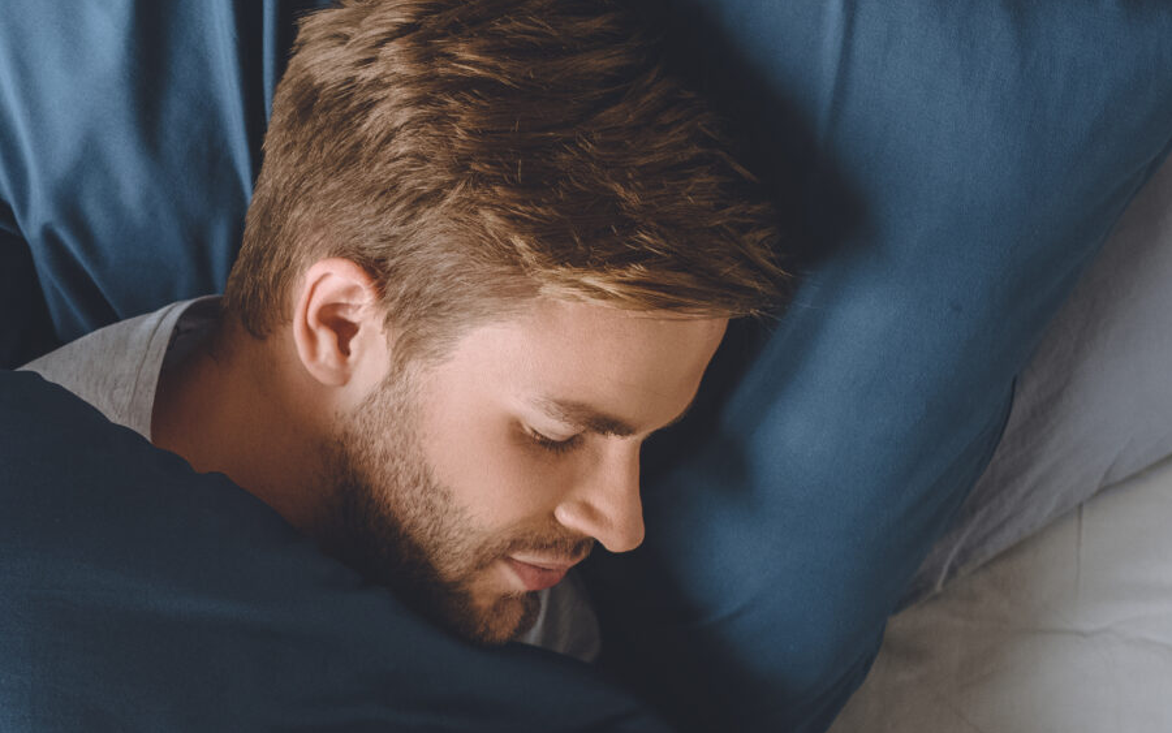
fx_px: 4633
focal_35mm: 145
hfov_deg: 14.3
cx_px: 104
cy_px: 525
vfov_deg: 9.0
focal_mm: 50
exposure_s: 1/200
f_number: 3.2
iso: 250
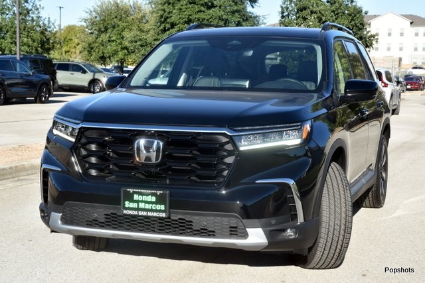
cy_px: 142
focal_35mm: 69
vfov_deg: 19.7
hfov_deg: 29.2
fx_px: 815
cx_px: 212
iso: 200
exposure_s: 1/320
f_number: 9
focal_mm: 46
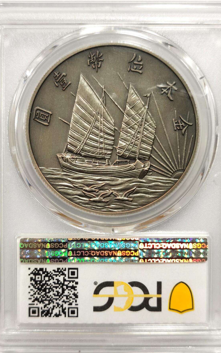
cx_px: 113
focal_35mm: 58
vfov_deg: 35.1
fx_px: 559
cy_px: 178
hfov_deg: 22.4
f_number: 16
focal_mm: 5.56
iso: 125
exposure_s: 1/100
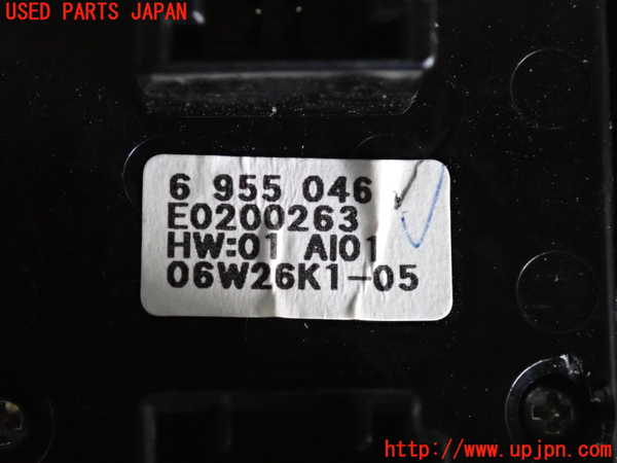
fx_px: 1782
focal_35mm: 100
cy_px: 232
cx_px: 308
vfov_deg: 14.8
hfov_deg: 19.6
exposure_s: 1/160
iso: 2500
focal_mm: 18
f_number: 4.9
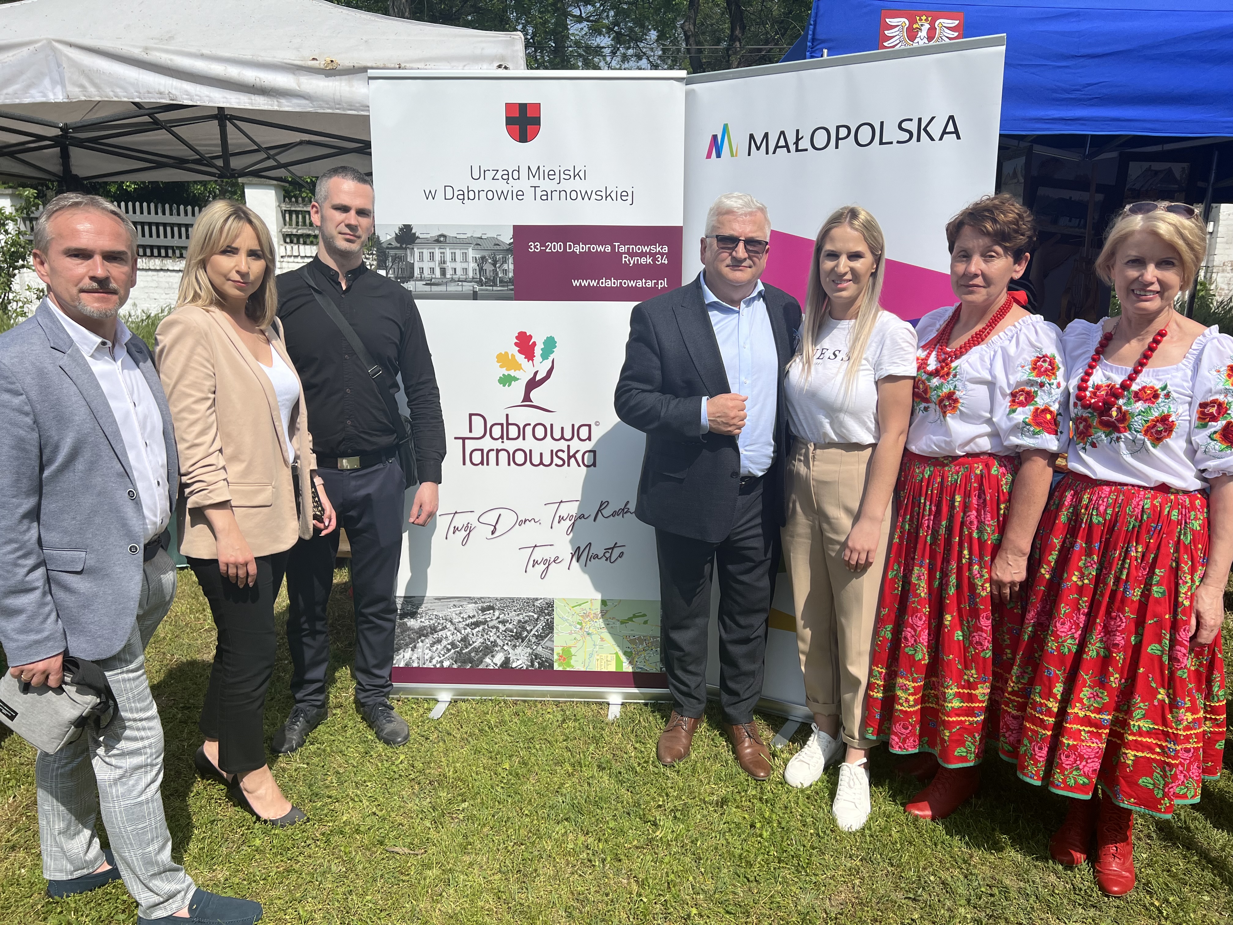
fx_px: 926
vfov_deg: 53.1
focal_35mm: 26
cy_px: 462
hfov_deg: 67.3
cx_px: 616
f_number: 1.5
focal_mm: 5.7
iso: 50
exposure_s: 1/6211
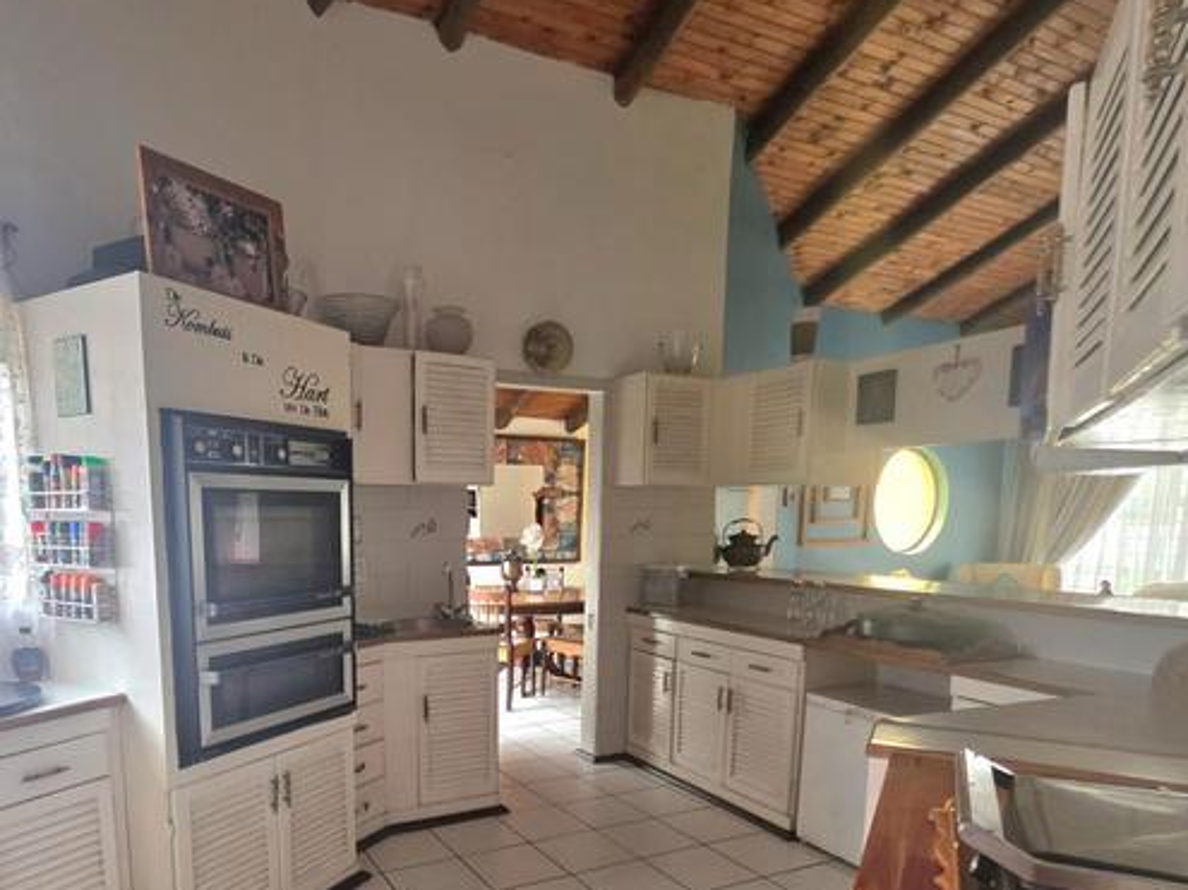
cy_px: 629
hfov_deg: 77.9
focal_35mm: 21
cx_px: 461
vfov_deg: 61.1
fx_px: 721
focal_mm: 2.2
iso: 200
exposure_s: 1/101
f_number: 1.9
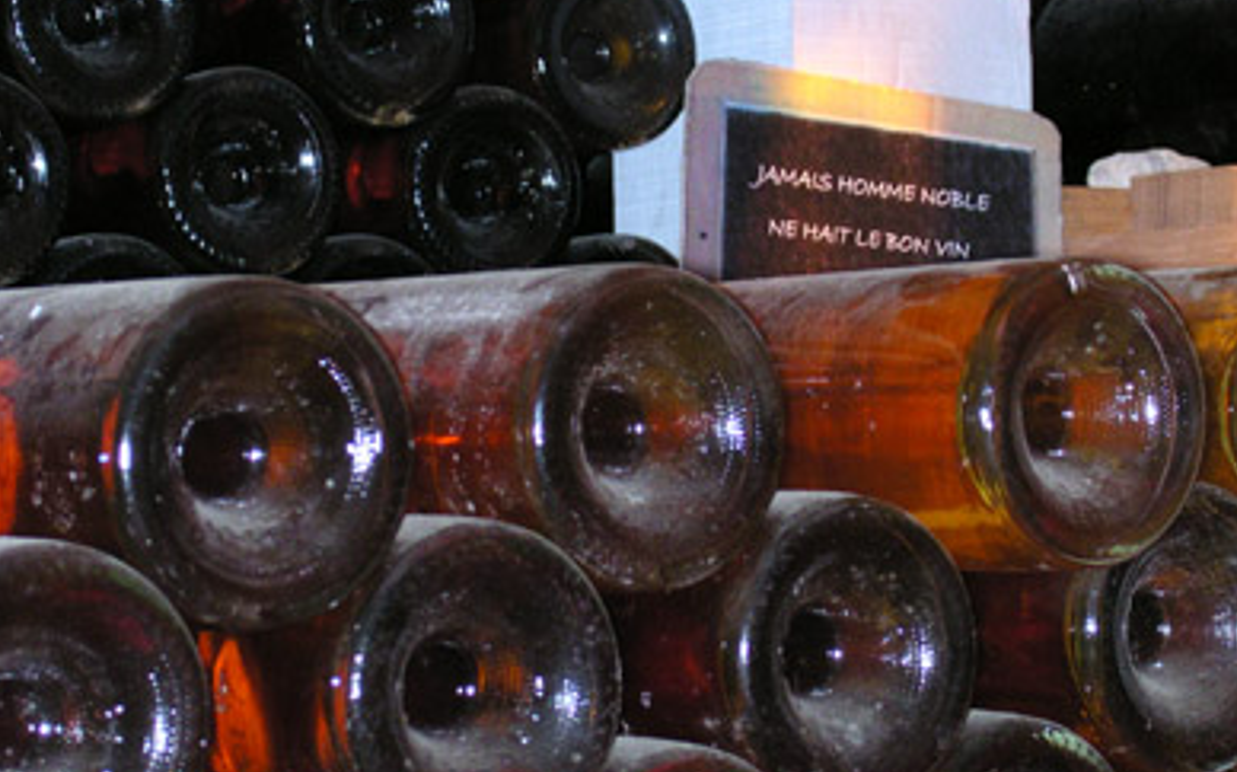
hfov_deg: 17.5
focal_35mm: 119
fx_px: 4009
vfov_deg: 11.0
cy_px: 447
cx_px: 615
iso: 400
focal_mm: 16.8
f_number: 4.8
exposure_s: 1/60
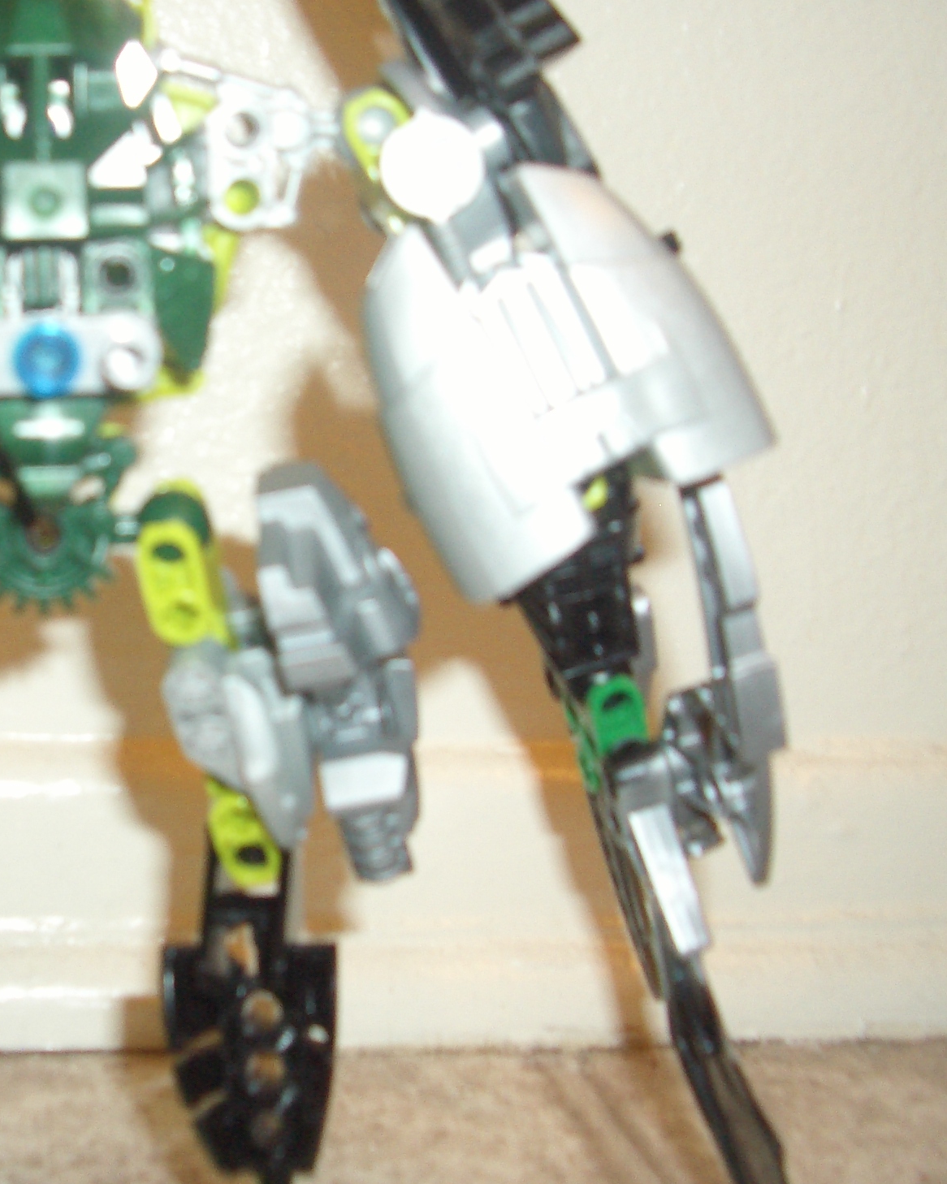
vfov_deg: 34.7
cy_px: 507
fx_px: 1892
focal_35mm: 54
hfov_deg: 27.5
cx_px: 185
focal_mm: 5.8
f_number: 2.6
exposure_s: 1/60
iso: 100
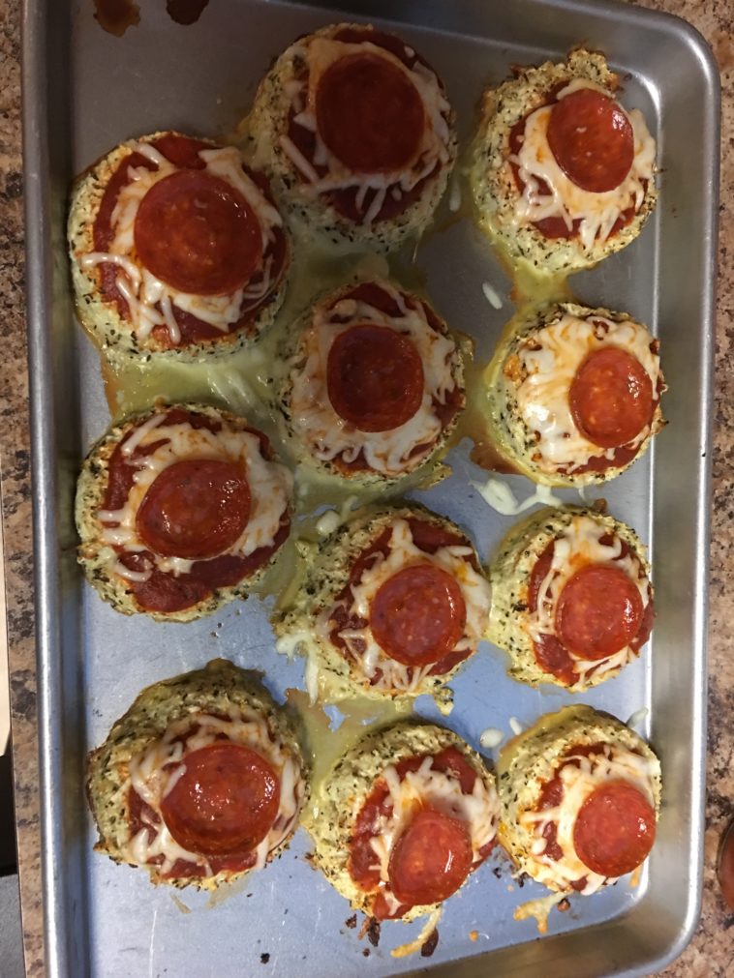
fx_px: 820
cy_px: 489
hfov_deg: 48.2
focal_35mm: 29
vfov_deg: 61.7
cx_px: 367
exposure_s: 1/4
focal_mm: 4.15
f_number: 2.2
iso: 64
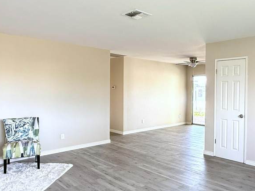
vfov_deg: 45.5
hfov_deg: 57.7
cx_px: 157
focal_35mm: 31
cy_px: 94
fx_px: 228
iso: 250
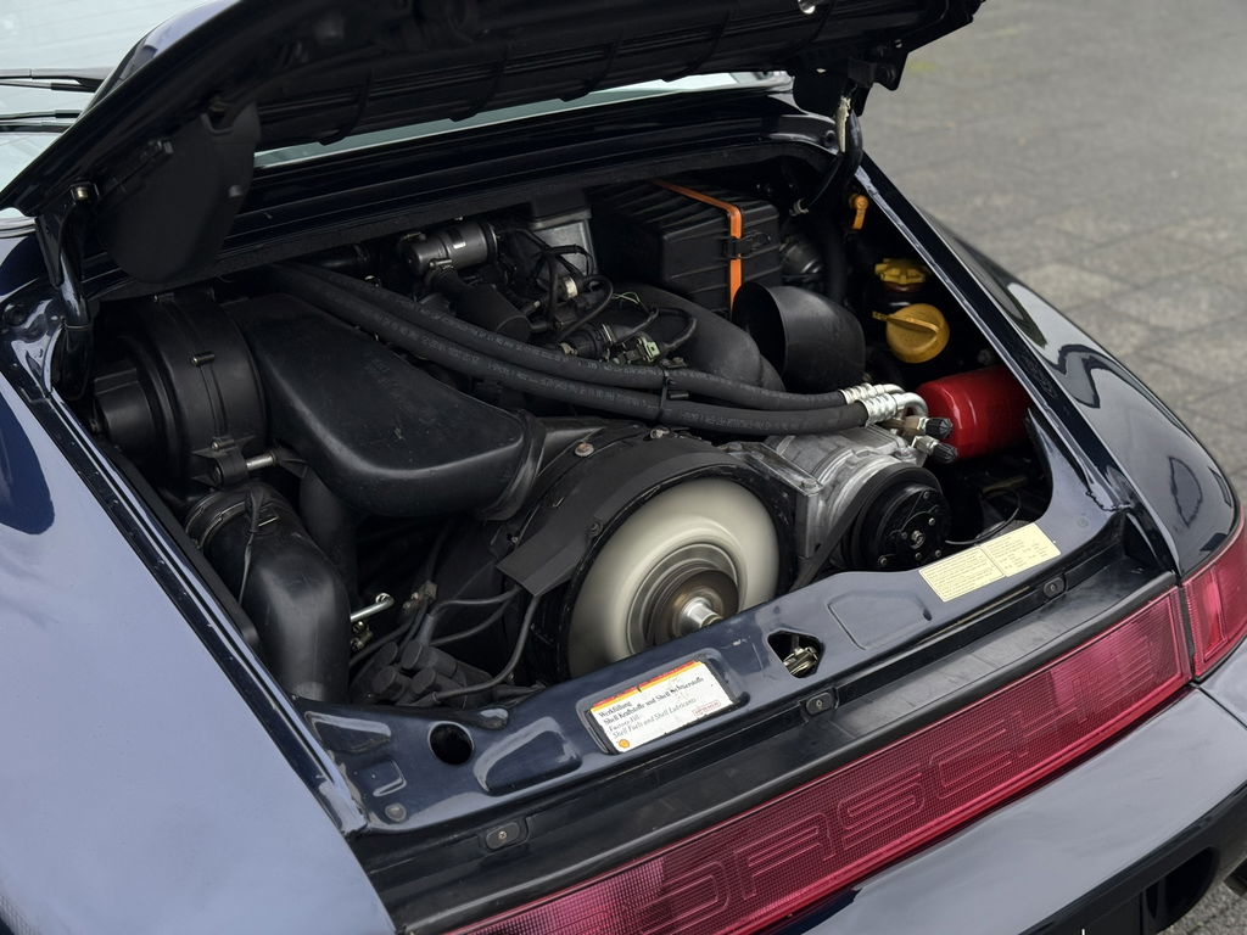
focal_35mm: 48
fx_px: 1729
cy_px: 468
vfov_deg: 30.3
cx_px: 624
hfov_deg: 39.7
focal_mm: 6.76
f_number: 1.78
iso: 160
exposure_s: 1/95
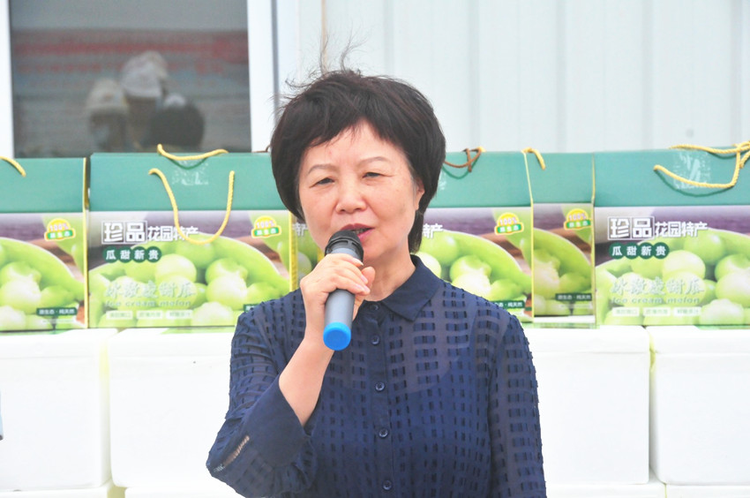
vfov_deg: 8.7
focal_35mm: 158
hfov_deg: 13.1
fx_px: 3276
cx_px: 375
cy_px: 249
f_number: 13
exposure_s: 1/640
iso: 1000
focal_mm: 105
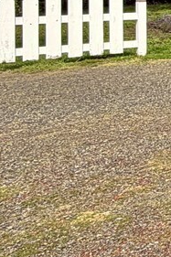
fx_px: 592
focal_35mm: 83
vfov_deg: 23.2
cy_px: -15
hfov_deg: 10.0
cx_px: 568
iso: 20
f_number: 2.2
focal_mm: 2.22
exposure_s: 1/985
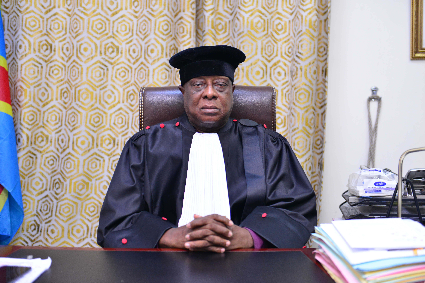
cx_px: 212
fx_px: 614
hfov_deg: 38.2
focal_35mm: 52
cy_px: 142
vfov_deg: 26.0
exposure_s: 1/125
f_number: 2.8
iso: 1250
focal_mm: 52
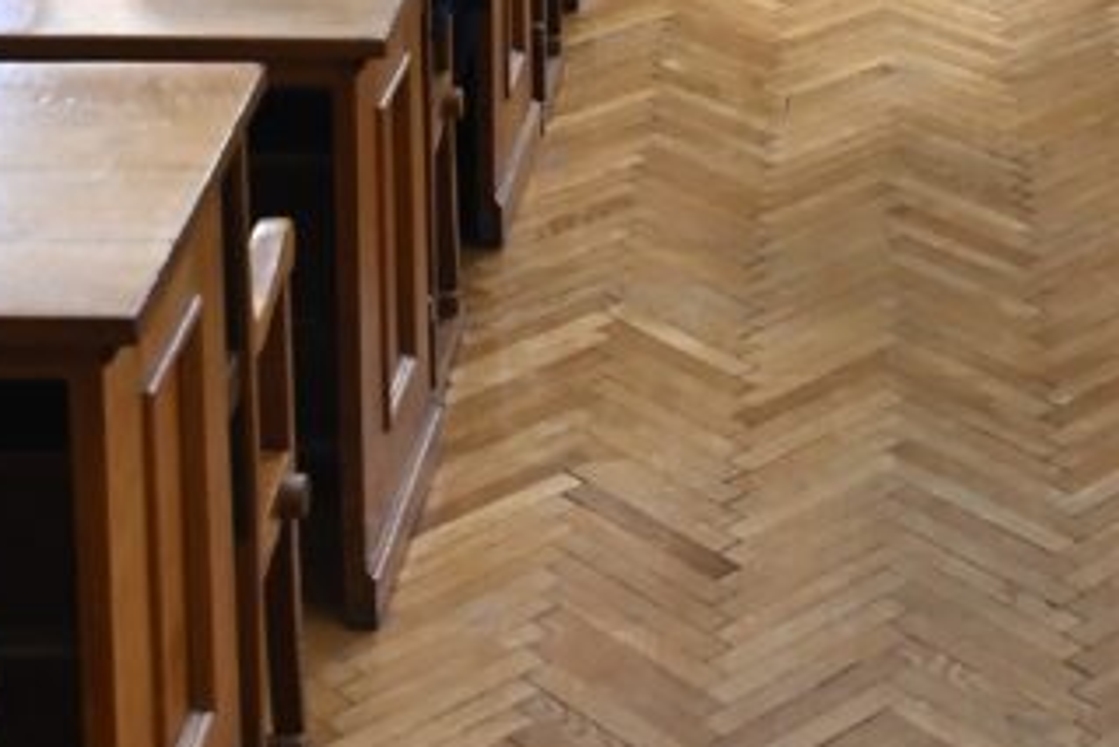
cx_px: 923
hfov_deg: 20.7
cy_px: -470
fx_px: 3016
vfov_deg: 13.1
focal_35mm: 97
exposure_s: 1/200
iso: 1800
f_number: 4.5
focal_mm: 24
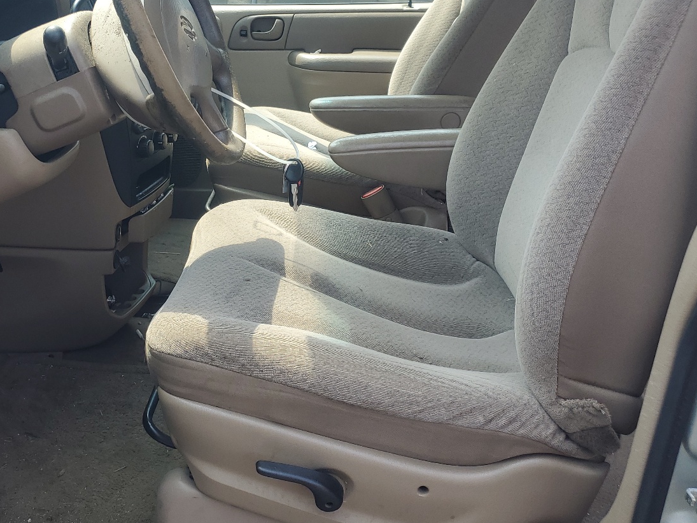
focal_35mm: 38
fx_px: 765
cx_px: 232
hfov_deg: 48.2
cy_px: 166
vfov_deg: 37.2
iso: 50
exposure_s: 1/400
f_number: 1.5
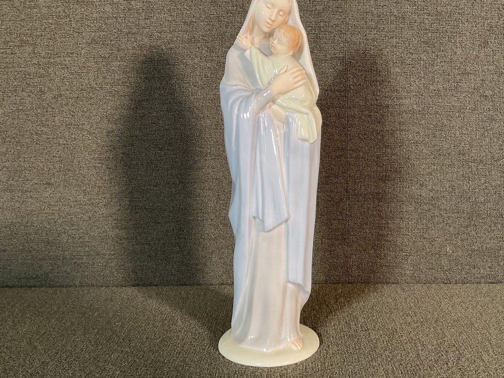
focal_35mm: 38
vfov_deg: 37.7
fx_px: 553
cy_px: 191
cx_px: 281
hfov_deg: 48.9
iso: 100
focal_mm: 3
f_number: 1.8
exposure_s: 1/60
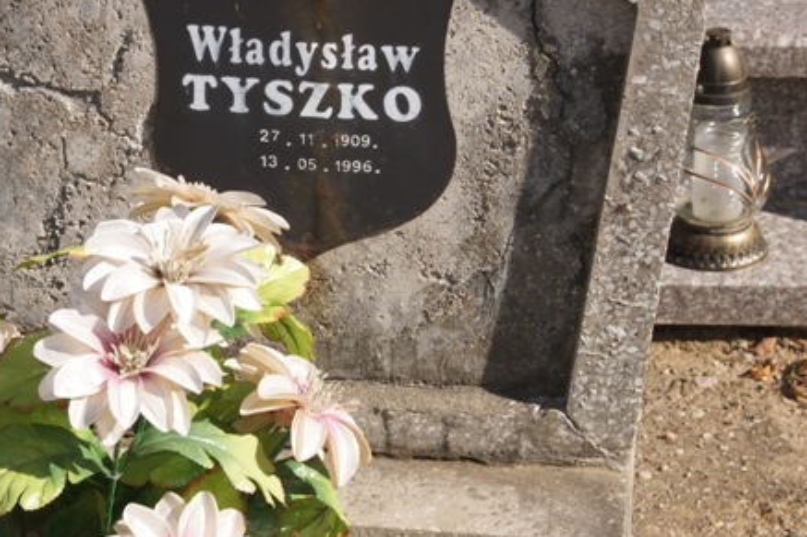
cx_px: 249
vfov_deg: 11.3
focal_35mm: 121
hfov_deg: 16.9
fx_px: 2705
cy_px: 257
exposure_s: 1/160
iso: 200
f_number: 16
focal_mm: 55
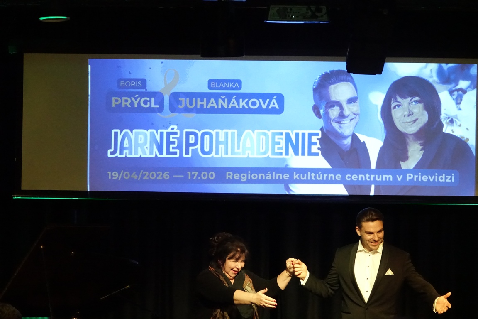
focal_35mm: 149
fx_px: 1978
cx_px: 239
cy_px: 160
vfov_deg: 9.2
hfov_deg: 13.8
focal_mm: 54.57
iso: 6400
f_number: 4
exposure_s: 1/250
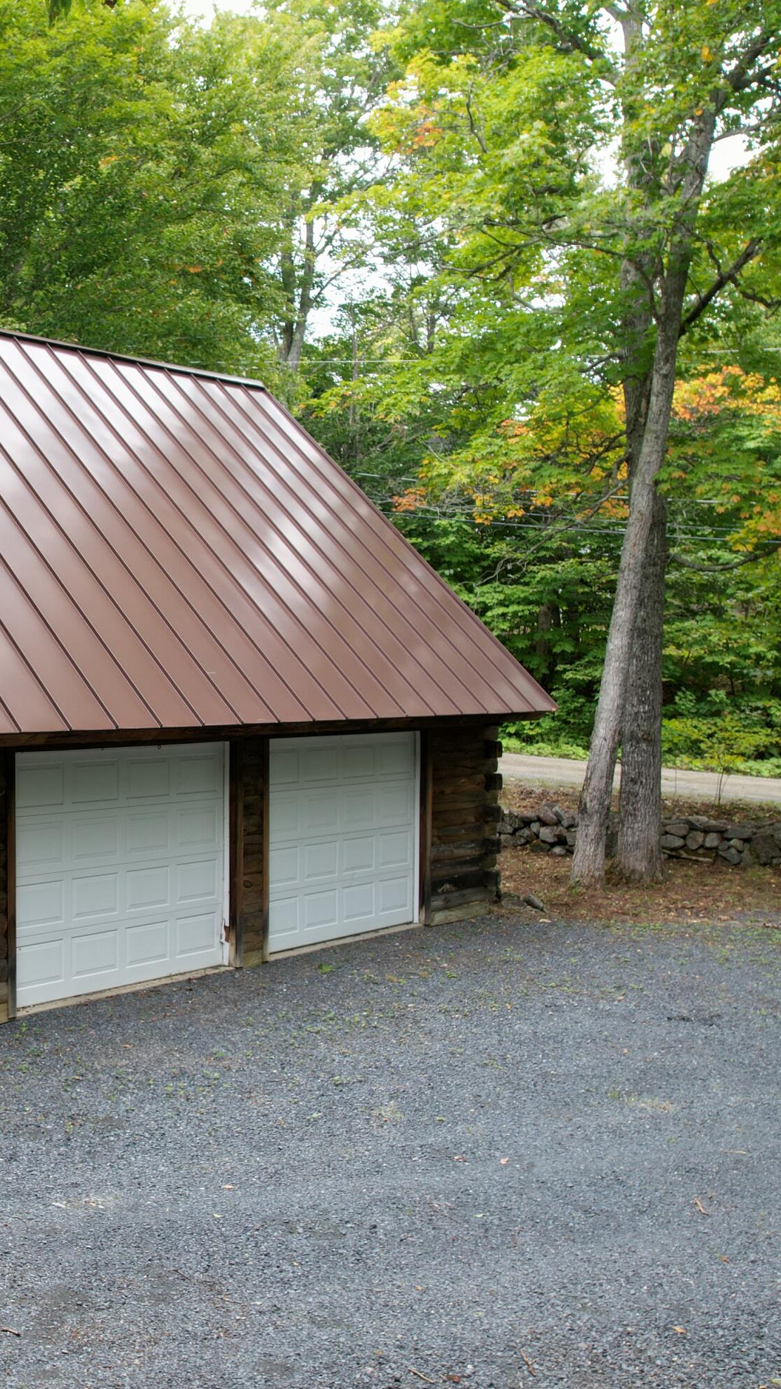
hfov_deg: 31.3
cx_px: 7
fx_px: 1289
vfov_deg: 56.6
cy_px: 696
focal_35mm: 35
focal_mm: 8.38
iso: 100
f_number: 2.8
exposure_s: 1/90
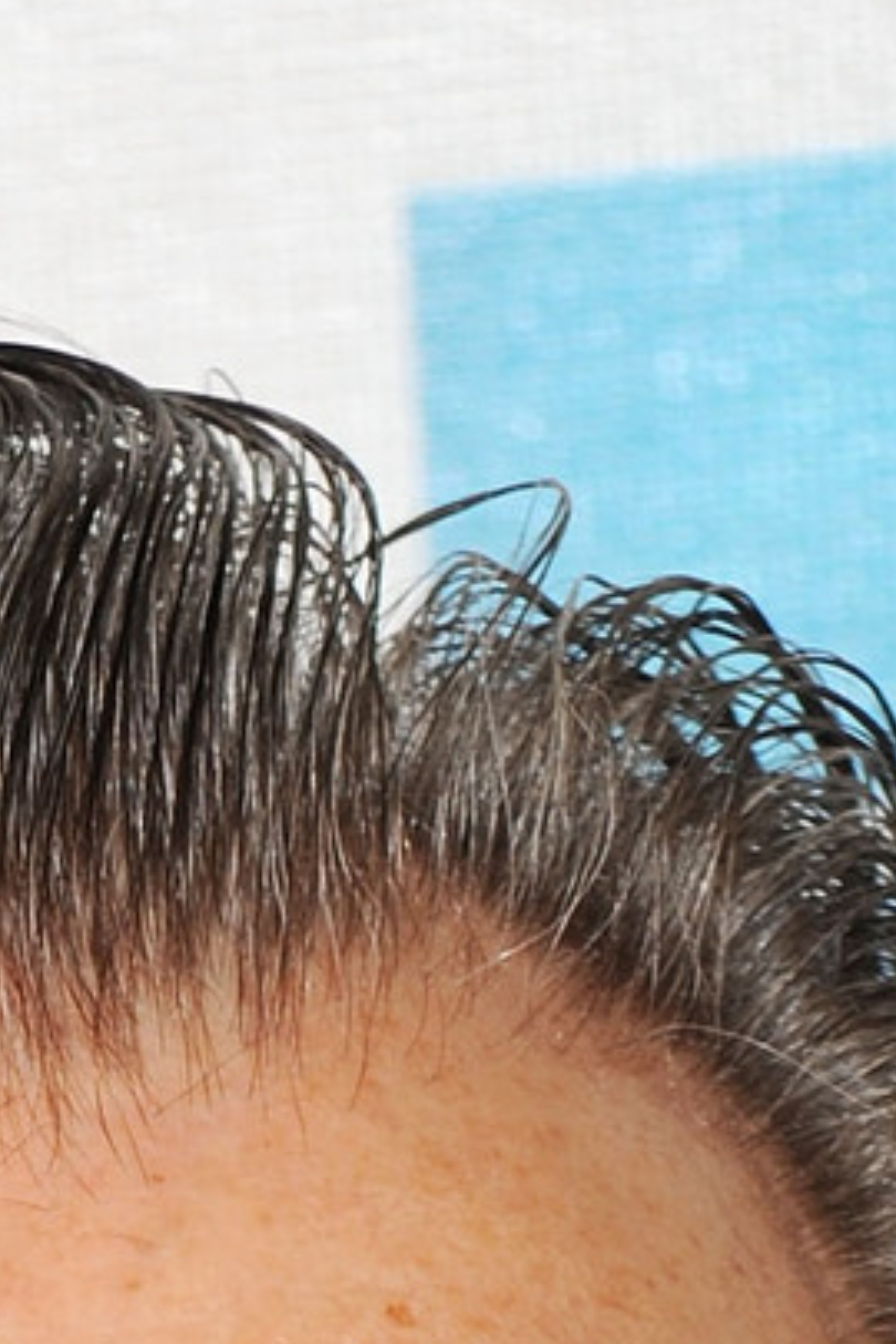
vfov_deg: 3.4
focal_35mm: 606
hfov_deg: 2.3
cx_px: -360
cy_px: 3116
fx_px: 22622
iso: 400
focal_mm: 120
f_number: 9
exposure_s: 1/250
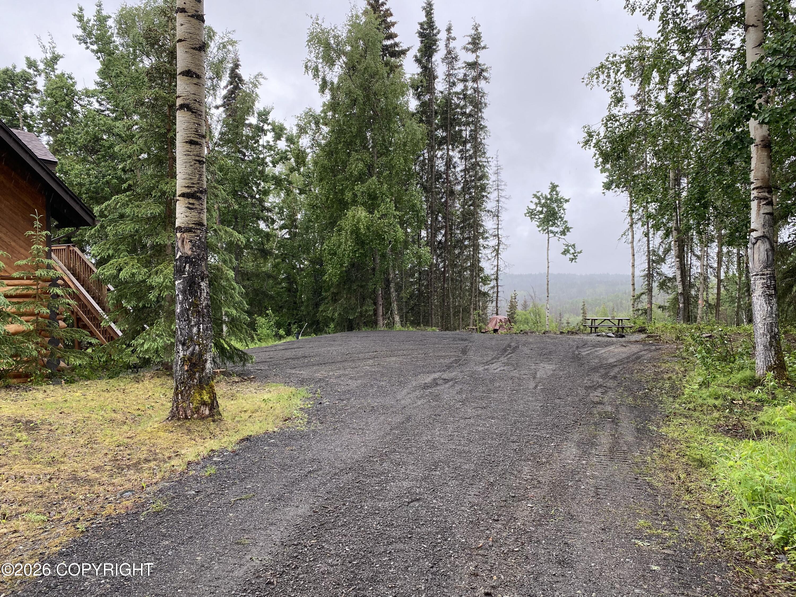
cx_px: 398
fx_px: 598
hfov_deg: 67.3
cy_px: 298
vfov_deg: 53.1
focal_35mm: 26
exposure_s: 1/203
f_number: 1.8
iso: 32
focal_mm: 4.25
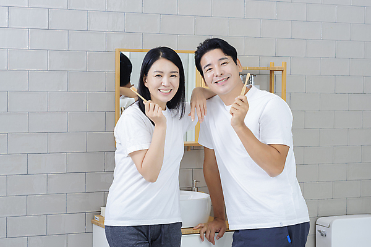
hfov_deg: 23.9
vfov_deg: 16.1
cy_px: 124
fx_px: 876
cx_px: 186
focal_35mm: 85
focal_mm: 85
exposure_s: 1/125
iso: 100
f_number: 5.6
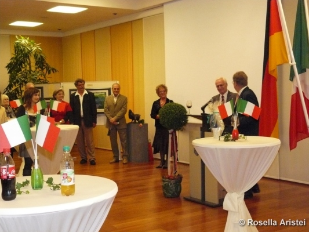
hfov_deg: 36.2
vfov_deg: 27.5
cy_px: 116
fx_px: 473
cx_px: 154
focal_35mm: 53
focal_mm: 8.8
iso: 800
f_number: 2.8
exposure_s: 1/60
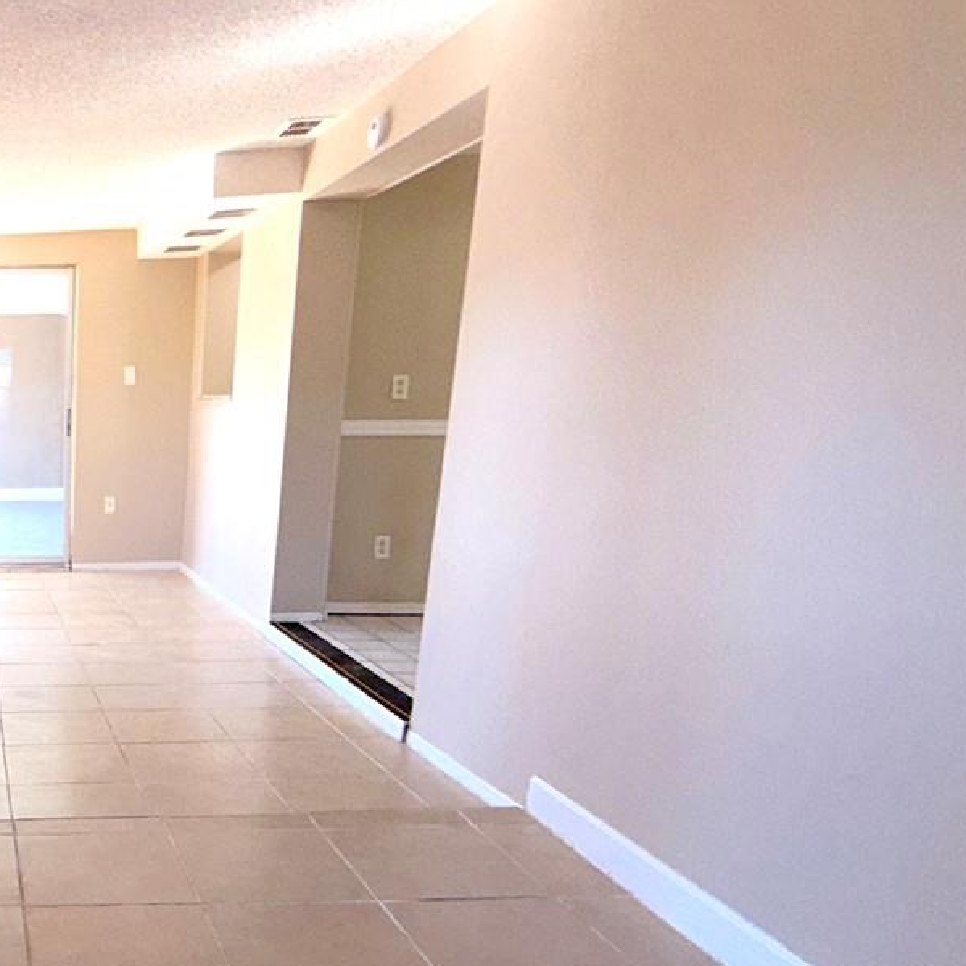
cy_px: 681
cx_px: -19
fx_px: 1042
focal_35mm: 33
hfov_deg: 42.3
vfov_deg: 48.5
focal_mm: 2.22
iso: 40
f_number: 2.2
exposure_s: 1/122
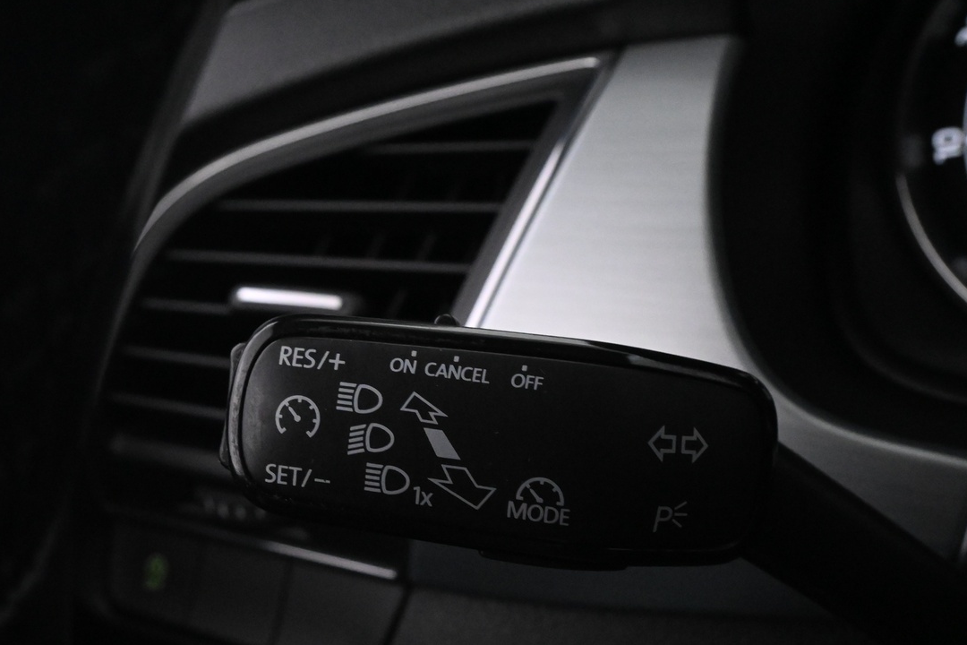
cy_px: 415
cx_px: 423
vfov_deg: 29.0
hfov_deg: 42.6
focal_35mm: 46
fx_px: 1239
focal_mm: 20.5
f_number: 6.3
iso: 5000
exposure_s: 1/50
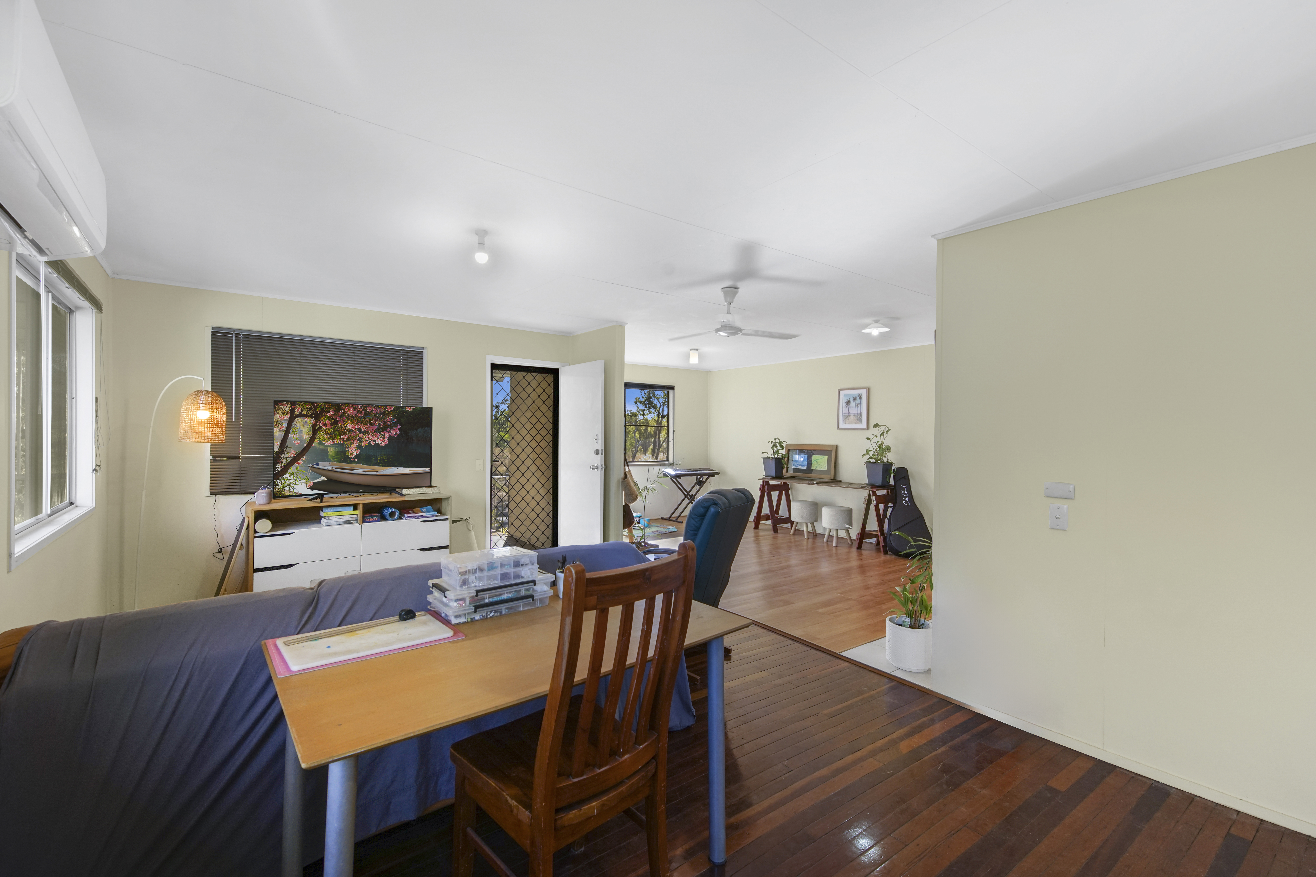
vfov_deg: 77.3
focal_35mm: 15
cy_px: 438
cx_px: 658
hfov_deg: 100.4
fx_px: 548
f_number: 8
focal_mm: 15
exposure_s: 1/1000
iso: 800
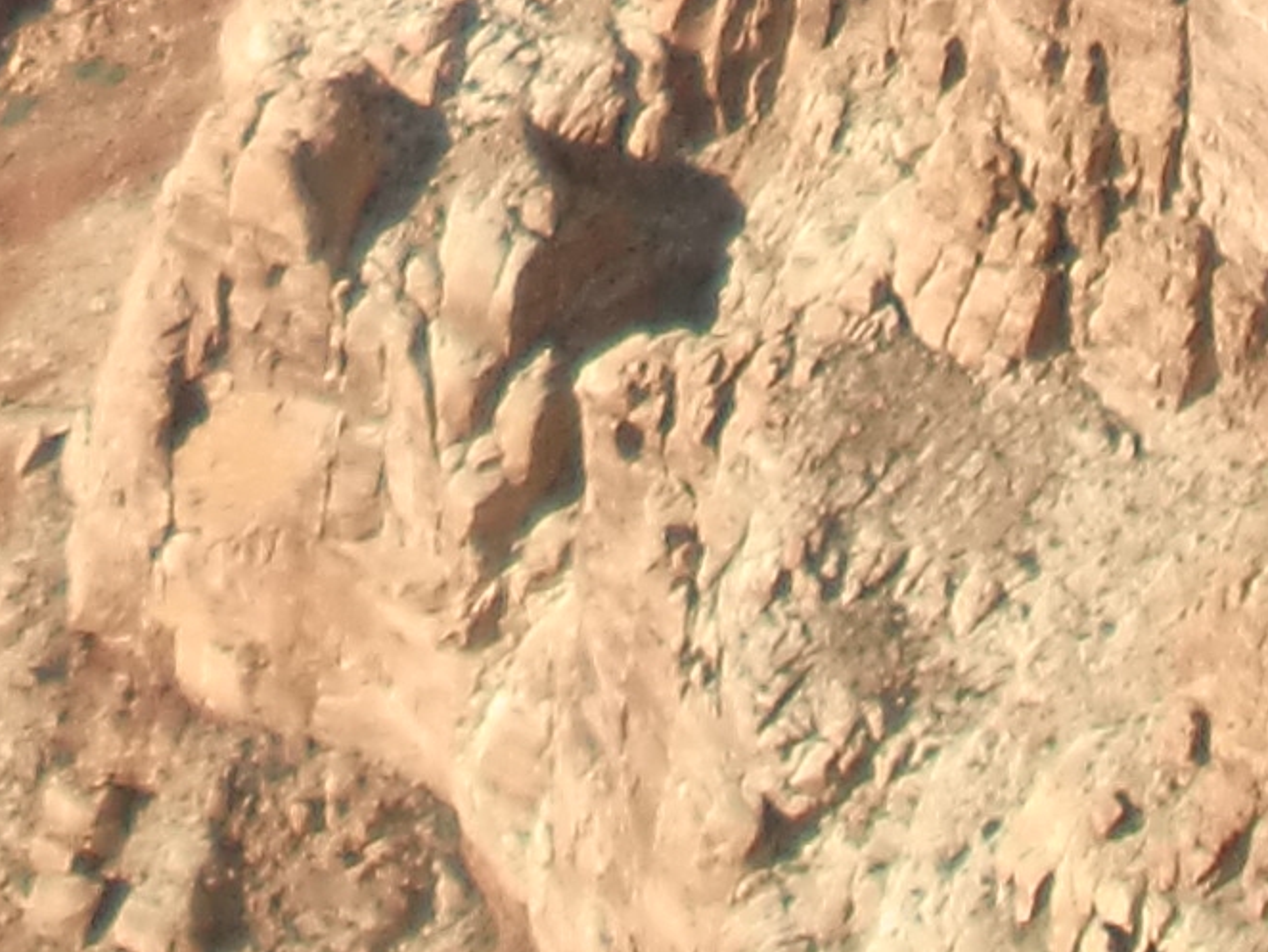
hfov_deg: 12.4
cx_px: -149
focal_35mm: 157
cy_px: -1517
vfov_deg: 8.5
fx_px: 5753
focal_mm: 4.65
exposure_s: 1/500
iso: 64
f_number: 2.6
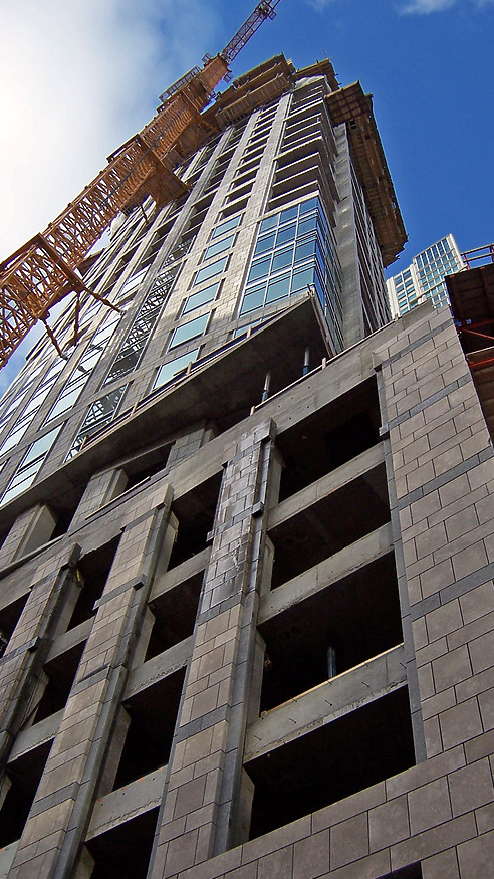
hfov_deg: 31.8
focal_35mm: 37
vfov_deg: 54.0
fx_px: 862
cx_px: 312
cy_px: 448
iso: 80
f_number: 3.4
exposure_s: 1/500
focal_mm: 5.5
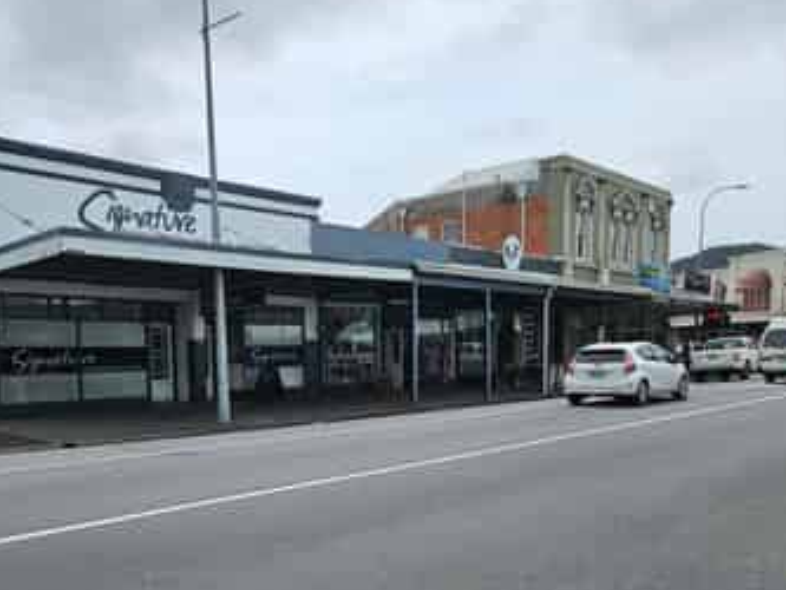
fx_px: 772
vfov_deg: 41.2
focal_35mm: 34
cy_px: 402
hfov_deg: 53.8
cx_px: 346
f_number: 1.8
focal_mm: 5.4
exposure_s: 1/3512
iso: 25
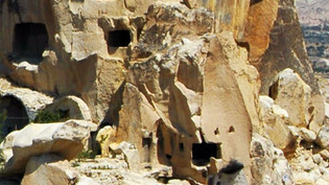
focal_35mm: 239
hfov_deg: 8.3
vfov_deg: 5.1
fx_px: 2084
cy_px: -13
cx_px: -457
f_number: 10
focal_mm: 30
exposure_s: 1/400
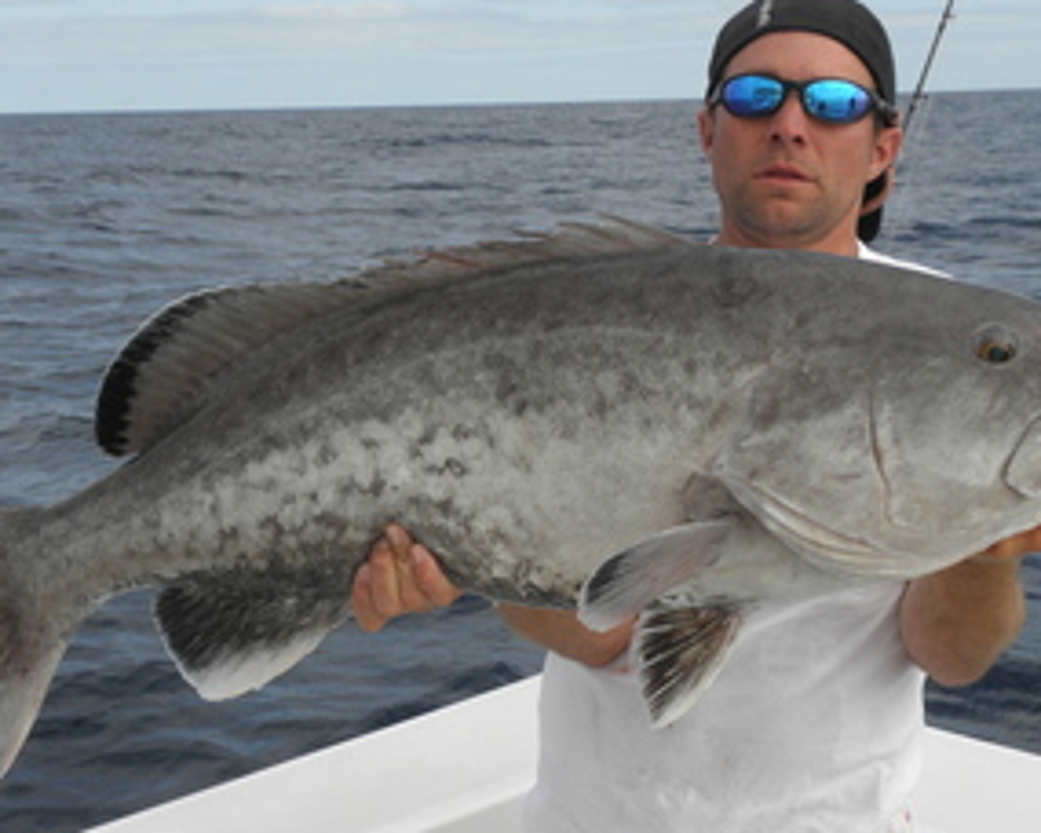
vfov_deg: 24.2
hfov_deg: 30.0
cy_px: 438
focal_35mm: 63
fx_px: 1941
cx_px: 515
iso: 64
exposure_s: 1/200
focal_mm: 8.19
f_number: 5.6
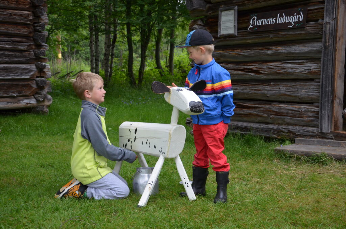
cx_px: 173
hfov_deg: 37.9
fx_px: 503
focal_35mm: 52
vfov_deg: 25.6
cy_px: 114
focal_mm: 35
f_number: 4.5
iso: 800
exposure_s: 1/800
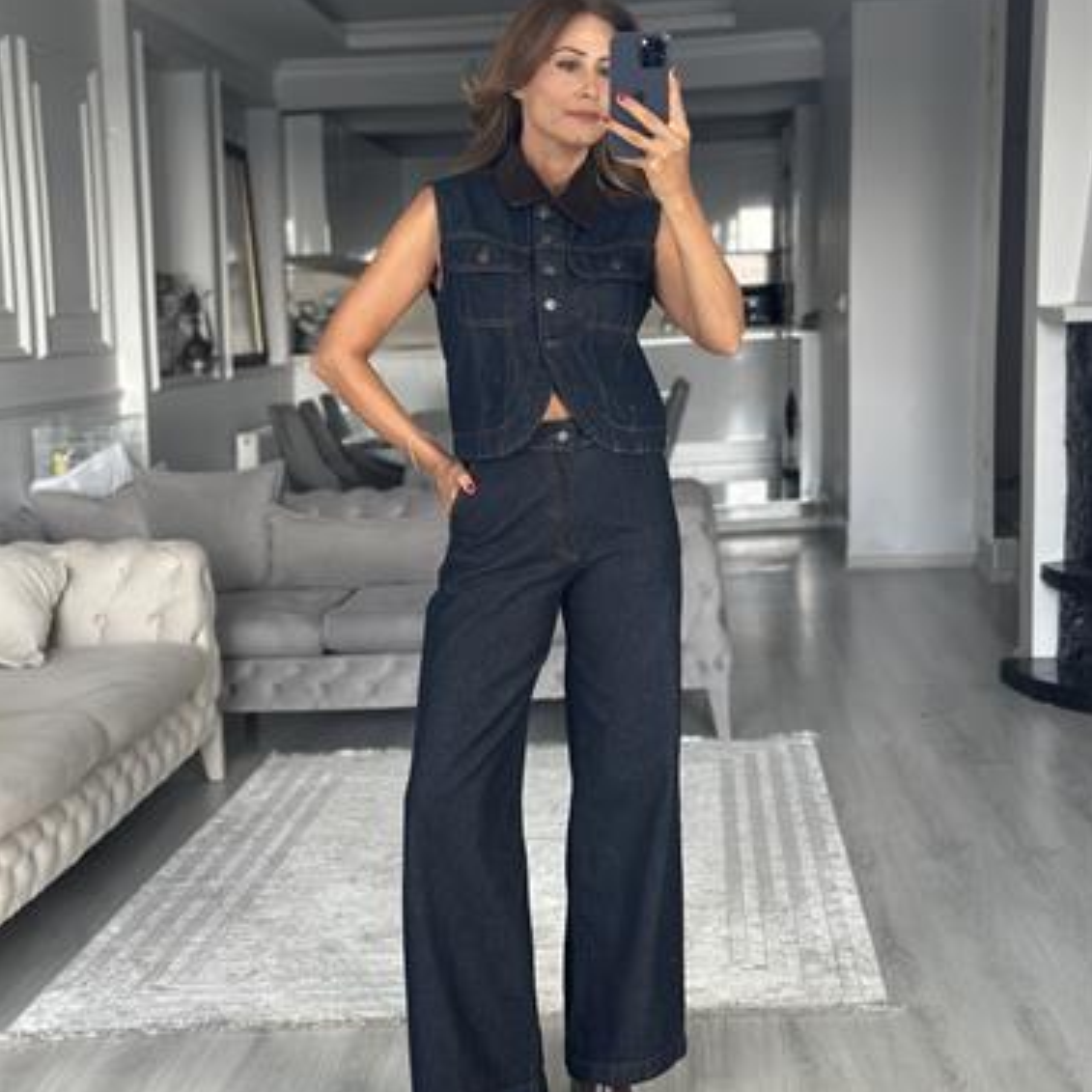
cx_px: 545
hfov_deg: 30.0
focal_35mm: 57
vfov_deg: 30.0
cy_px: 559
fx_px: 2034
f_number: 1.78
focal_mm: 6.86
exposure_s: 1/70
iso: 125
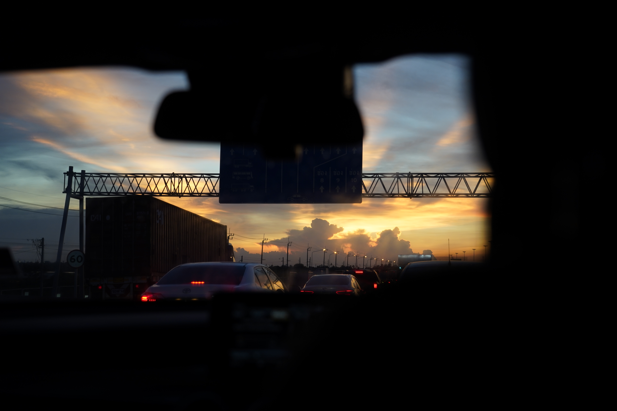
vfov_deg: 29.2
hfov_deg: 42.7
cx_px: 308
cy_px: 206
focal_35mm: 46
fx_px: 788
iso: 800
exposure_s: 1/125
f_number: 4
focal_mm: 46
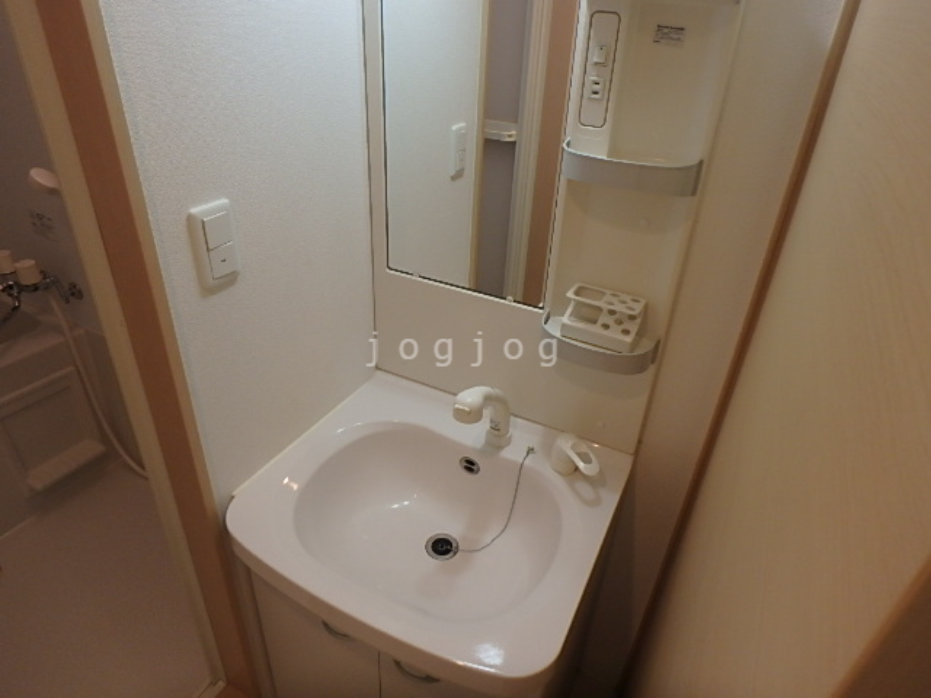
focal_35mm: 21
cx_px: 466
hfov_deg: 79.0
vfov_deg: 63.4
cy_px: 349
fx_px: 565
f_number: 3.5
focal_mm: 3.7
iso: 200
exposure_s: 1/50
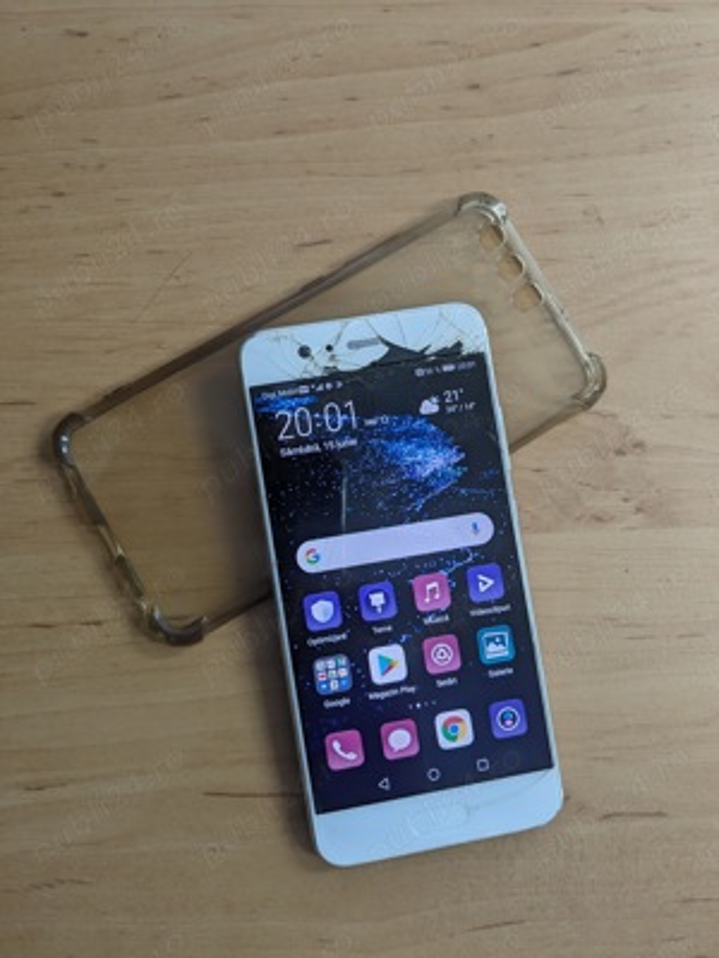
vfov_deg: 65.3
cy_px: 479
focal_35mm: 27
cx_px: 360
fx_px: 748
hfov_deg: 51.4
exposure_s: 1/99.9
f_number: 1.73
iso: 148
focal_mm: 4.38
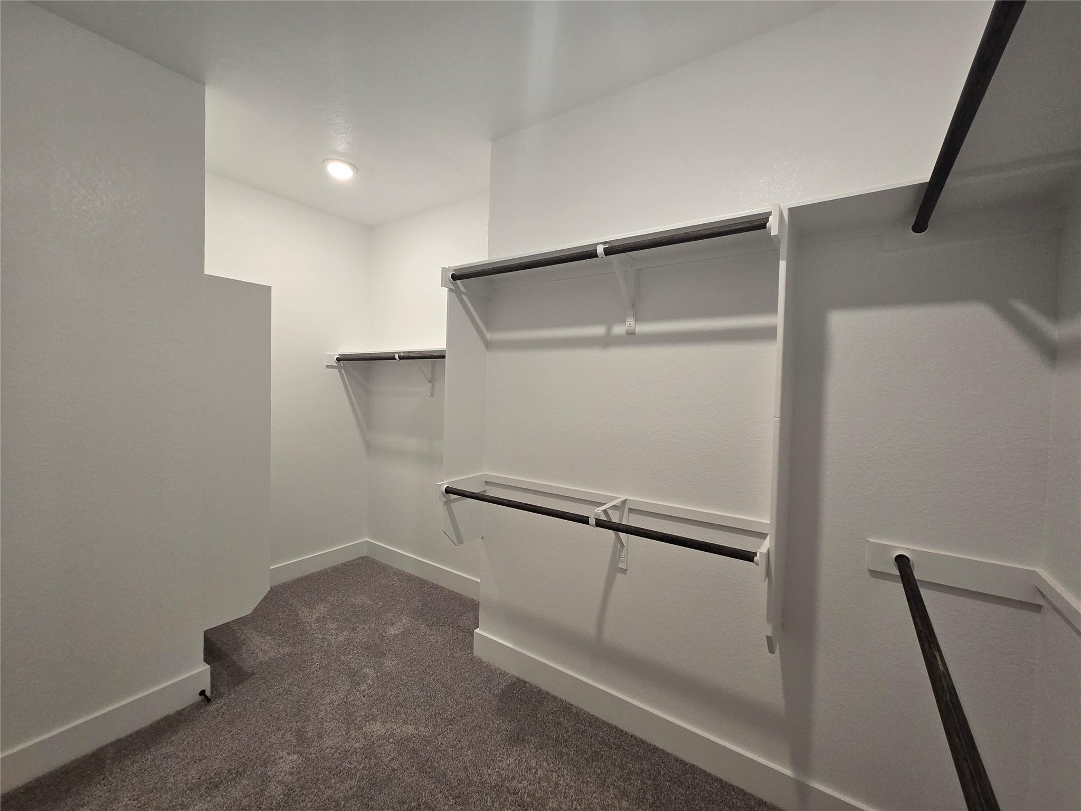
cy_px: 406
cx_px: 540
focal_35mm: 13
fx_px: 406
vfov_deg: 89.9
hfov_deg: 106.2
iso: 200
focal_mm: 2.2
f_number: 2.2
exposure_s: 1/60
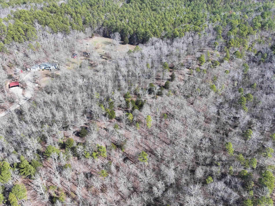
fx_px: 191
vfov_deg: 56.8
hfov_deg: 71.6
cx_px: 138
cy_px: 103
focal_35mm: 24
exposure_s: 1/640
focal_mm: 12.29
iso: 100
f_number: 2.8
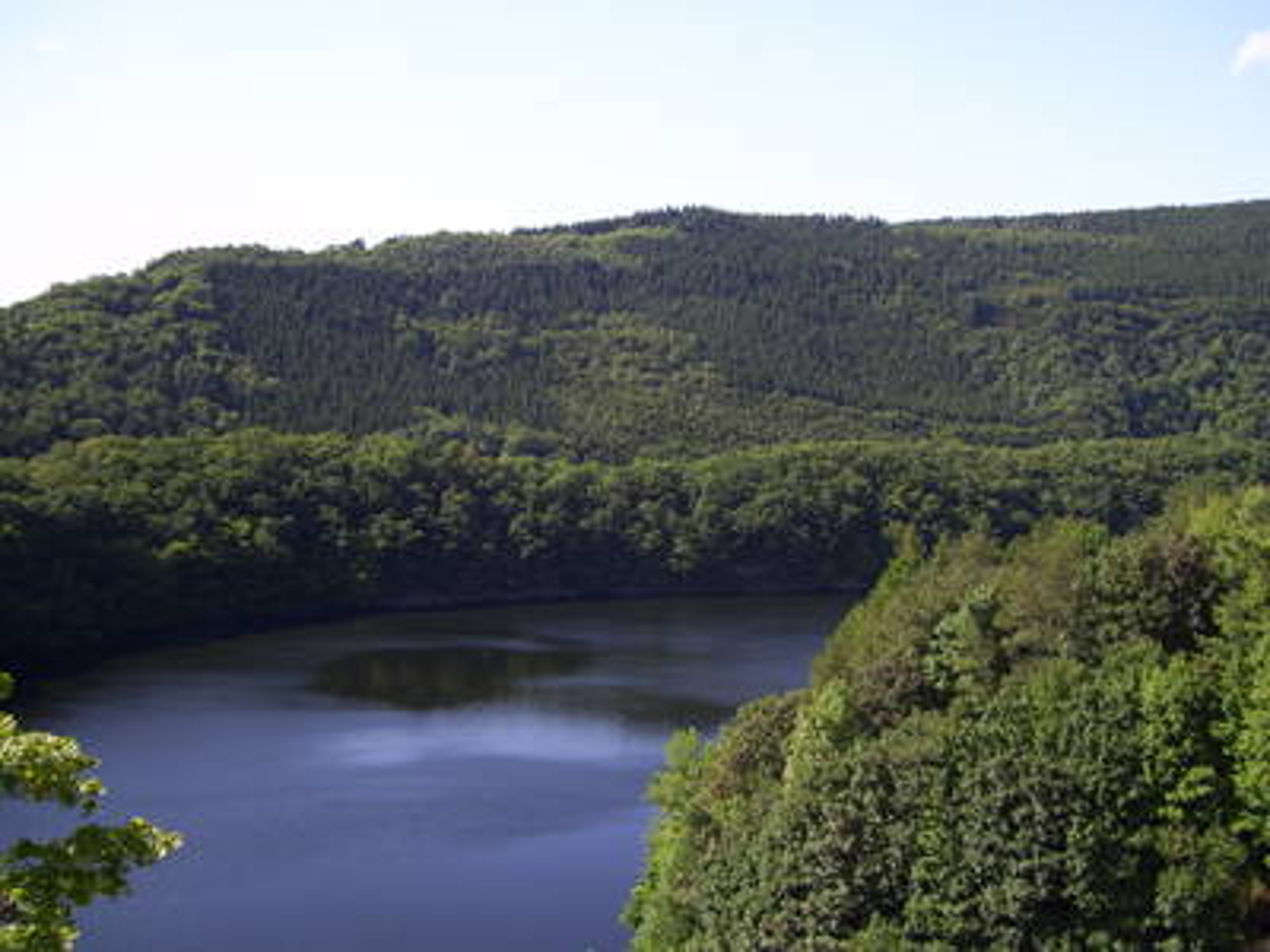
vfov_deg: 39.7
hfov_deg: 51.4
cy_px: 476
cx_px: 635
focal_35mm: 36
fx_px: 1321
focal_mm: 6
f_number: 2.7
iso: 80
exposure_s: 1/500
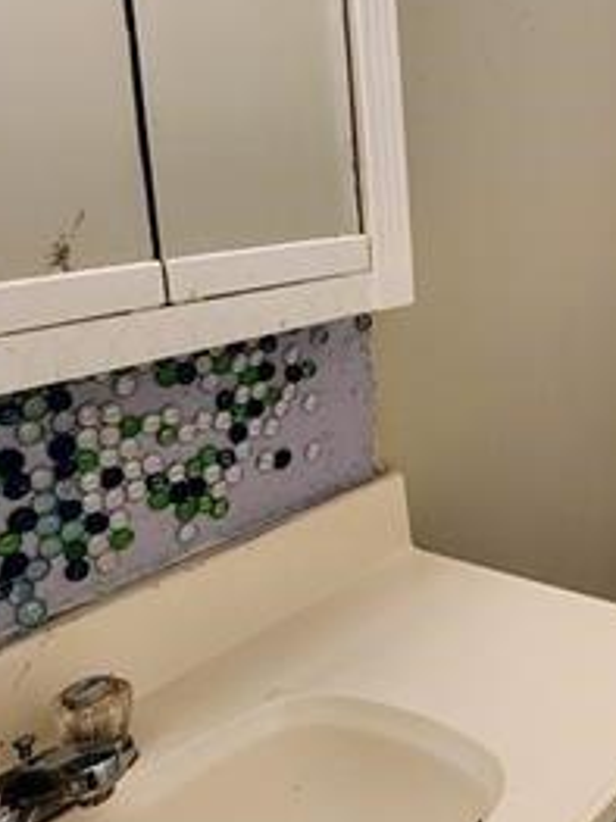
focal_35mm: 38
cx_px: 710
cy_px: 306
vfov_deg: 48.5
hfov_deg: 32.3
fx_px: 902
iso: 500
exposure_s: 1/30
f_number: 2.2
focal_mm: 2.2
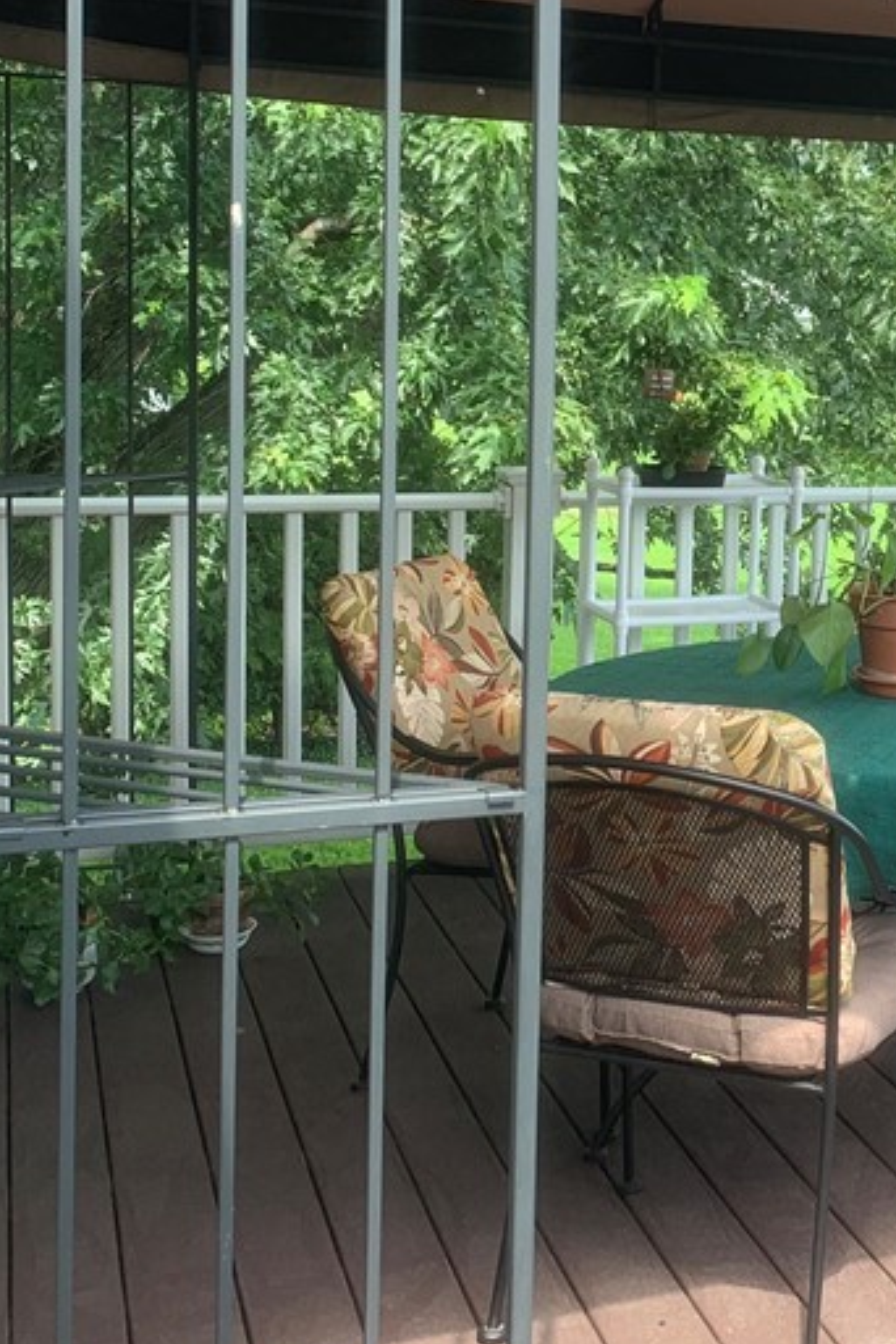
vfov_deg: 36.5
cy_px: 456
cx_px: 893
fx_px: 2016
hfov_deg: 24.0
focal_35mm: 54
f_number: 1.8
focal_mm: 4.25
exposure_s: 1/356
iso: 25
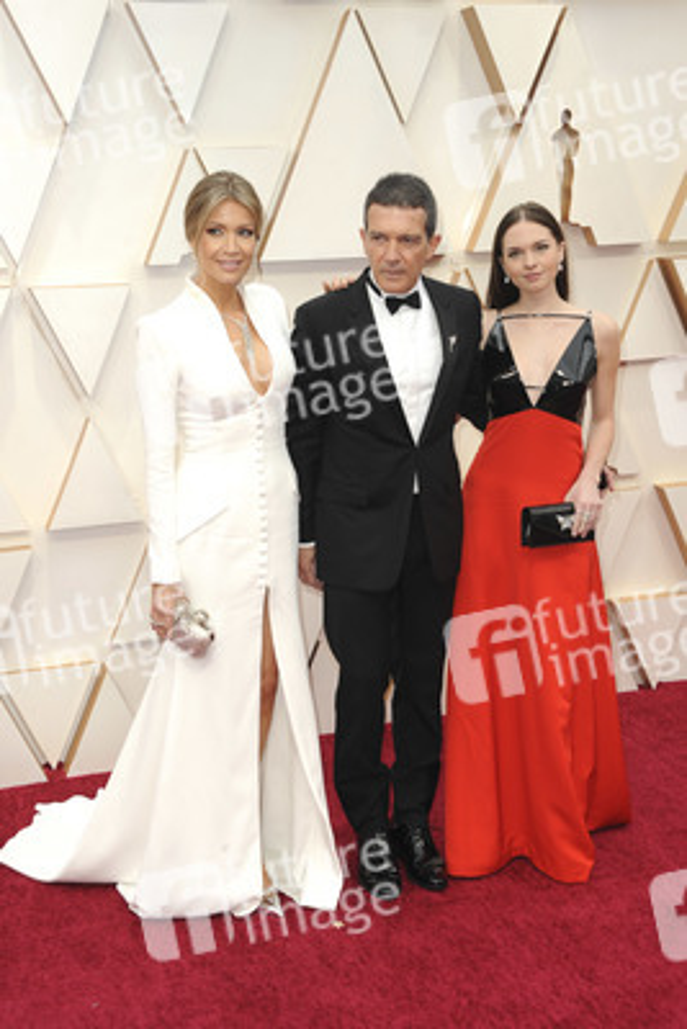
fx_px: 1430
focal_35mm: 50
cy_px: 514
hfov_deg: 27.0
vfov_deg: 39.6
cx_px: 344
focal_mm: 50
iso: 800
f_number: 7.1
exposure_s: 1/200
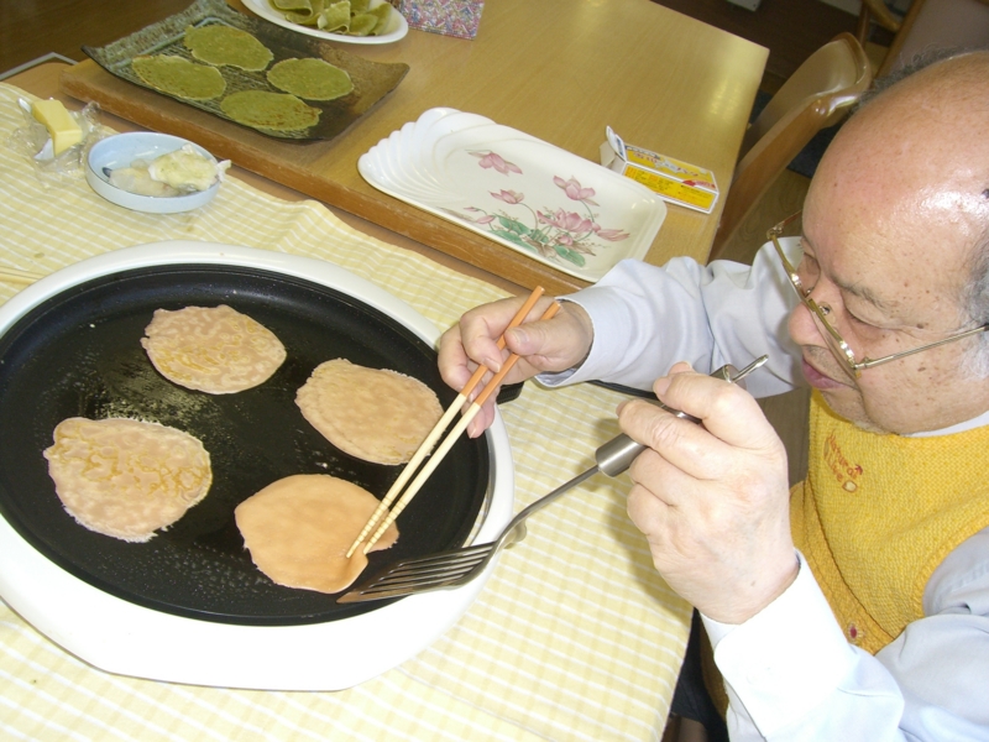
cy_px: 371
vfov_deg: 37.7
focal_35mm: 38
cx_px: 494
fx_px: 1086
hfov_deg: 49.0
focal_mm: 6.2
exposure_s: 1/60
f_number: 2.7
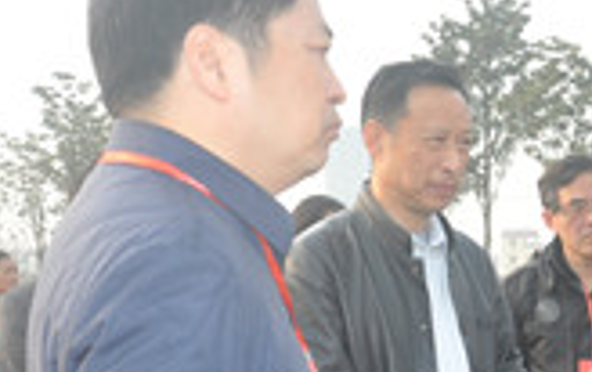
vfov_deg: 13.0
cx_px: 736
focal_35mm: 98
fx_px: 1576
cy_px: 473
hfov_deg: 19.8
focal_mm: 21
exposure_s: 1/200
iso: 200
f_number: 7.1
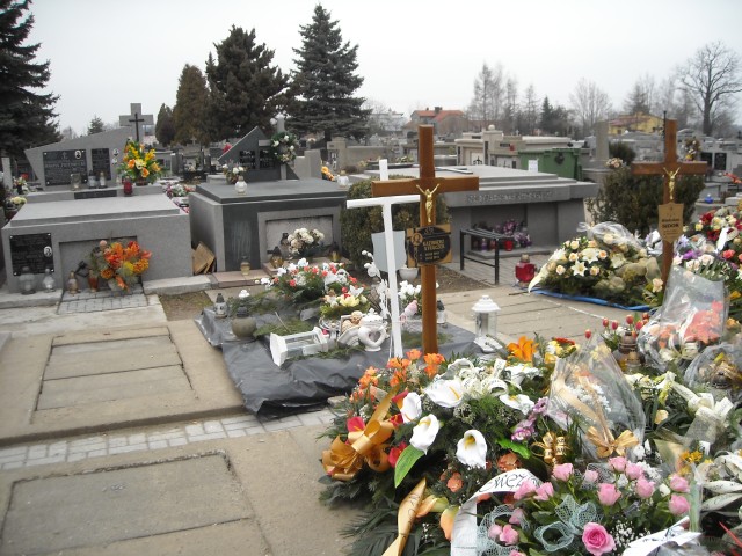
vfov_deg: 40.7
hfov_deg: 52.6
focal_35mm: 35
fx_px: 750
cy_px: 278
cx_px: 371
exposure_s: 1/184
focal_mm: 5.7
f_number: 2.8
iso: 64
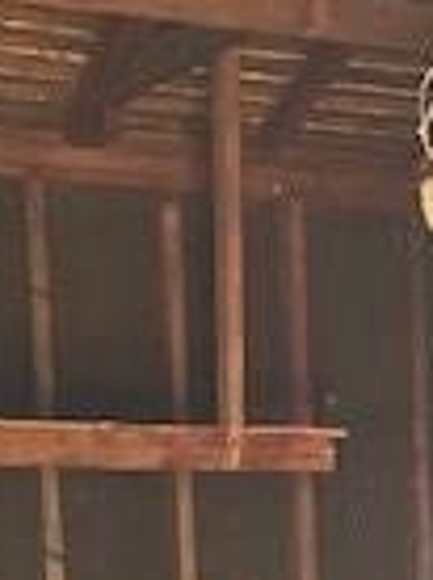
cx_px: 509
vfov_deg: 15.0
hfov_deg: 12.0
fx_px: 2024
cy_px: 908
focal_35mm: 121
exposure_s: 1/57
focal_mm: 4.25
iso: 500
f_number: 1.8
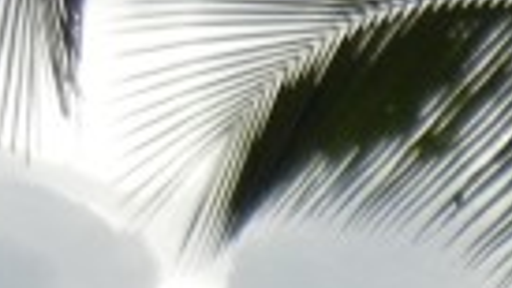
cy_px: 1204
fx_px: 3326
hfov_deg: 8.4
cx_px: 1020
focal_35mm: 245
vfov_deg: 4.5
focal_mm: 5.4
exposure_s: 1/285
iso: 160
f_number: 3.5
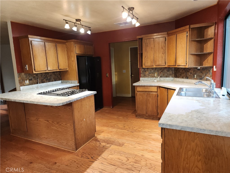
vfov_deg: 58.9
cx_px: 115
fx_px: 153
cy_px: 86
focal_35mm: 23
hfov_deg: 73.9
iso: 160
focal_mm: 6.4
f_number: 1.8
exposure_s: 1/20
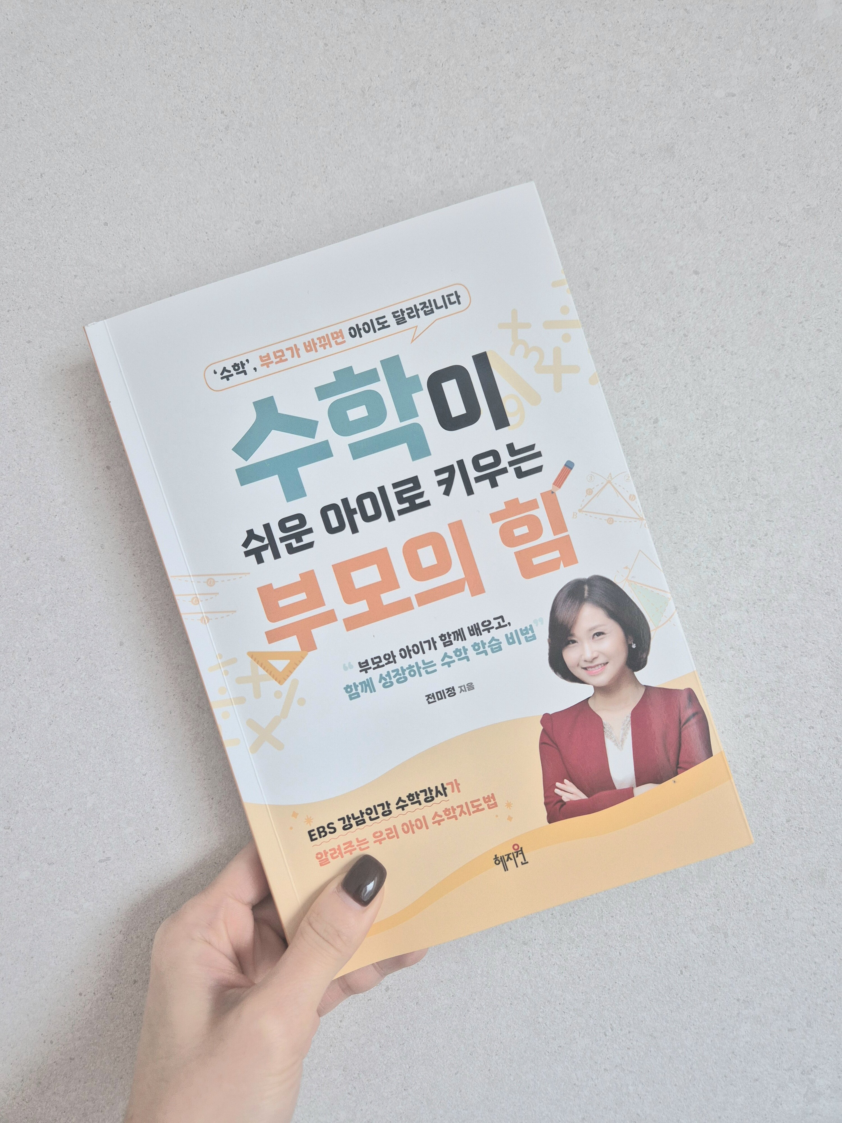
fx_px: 746
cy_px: 562
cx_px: 421
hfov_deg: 58.9
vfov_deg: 73.9
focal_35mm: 23
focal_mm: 5.4
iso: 64
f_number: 1.8
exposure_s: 1/53.2
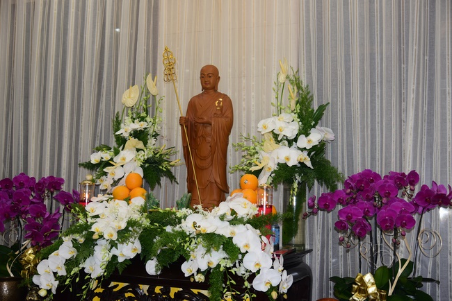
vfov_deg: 29.3
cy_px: 150
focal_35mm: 46
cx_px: 226
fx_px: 578
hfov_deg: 42.7
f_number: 4
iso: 320
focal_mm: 46
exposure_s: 1/60
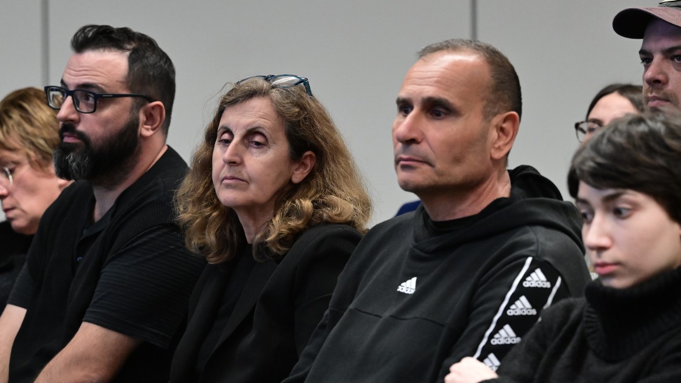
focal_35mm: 201
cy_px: 232
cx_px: 335
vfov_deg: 6.0
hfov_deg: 10.7
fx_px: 3630
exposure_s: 1/200
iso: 5000
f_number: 4.5
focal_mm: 140
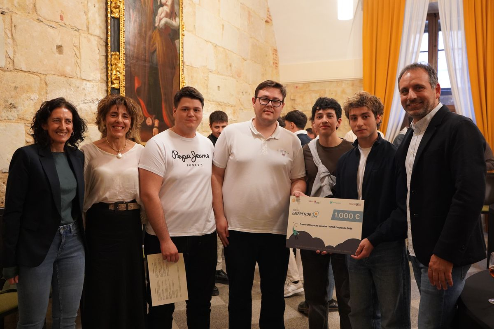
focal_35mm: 33
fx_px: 453
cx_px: 247
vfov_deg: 40.0
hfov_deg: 57.2
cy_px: 164
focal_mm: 33
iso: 4000
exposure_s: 1/160
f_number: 4
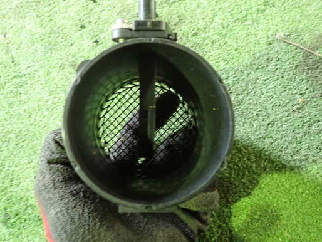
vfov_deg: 40.7
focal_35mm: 35
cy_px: 117
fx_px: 326
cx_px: 149
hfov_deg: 52.6
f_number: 2.3
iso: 800
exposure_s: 1/15
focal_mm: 5.4
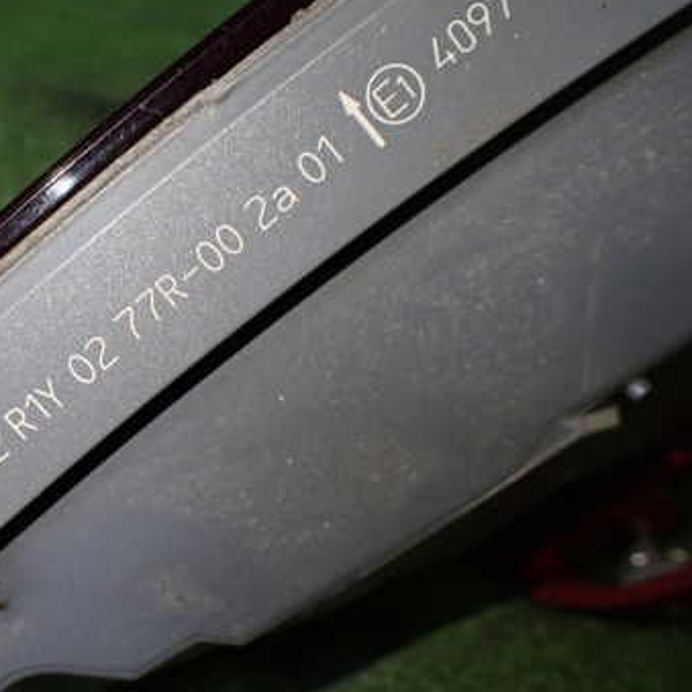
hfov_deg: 34.5
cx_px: 98
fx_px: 1063
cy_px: 353
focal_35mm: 47
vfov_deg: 36.1
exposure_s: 1/125
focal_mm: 5.4
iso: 500
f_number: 2.3
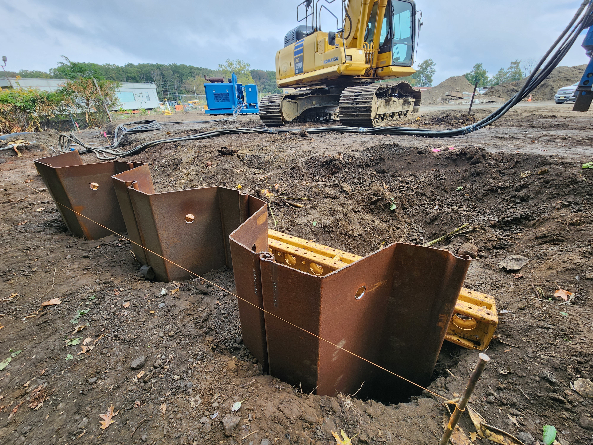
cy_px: 222
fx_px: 223
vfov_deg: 89.9
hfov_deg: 106.2
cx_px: 296
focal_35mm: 13
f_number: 2.2
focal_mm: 2.2
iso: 50
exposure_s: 1/224
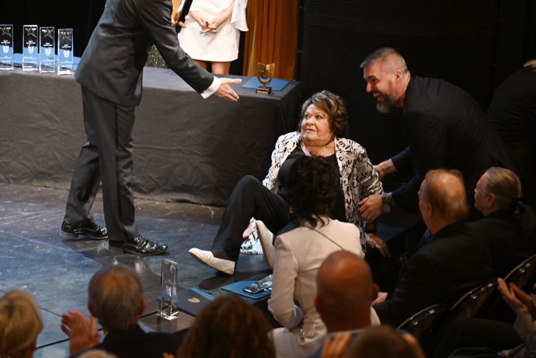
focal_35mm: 103
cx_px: 268
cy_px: 179
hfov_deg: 19.8
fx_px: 1533
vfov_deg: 13.3
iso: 3200
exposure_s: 1/80
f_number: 4
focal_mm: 103
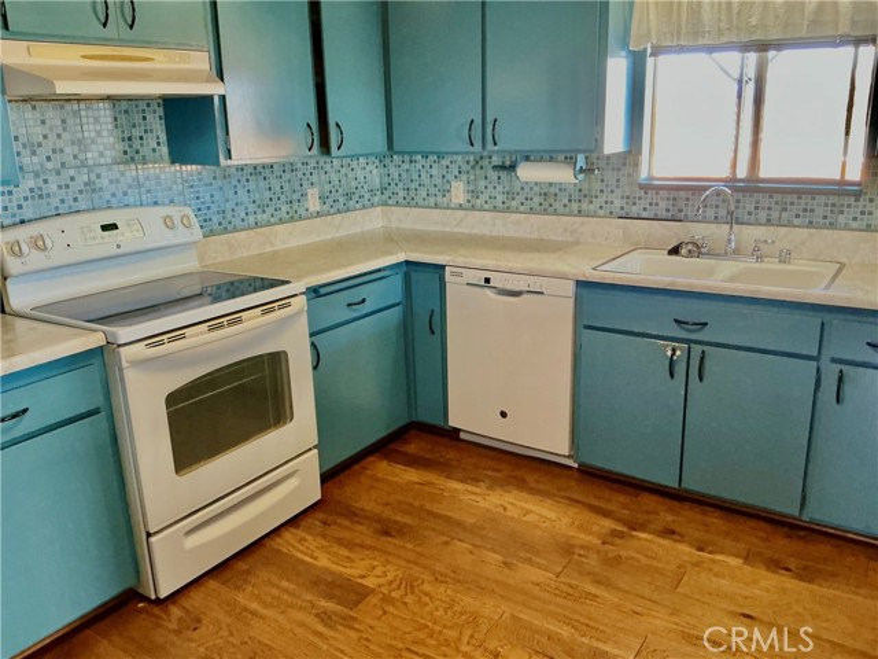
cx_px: 439
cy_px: 330
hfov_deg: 61.7
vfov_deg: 48.2
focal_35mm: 29
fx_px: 736
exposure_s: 1/60
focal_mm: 3
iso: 250
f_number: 1.8
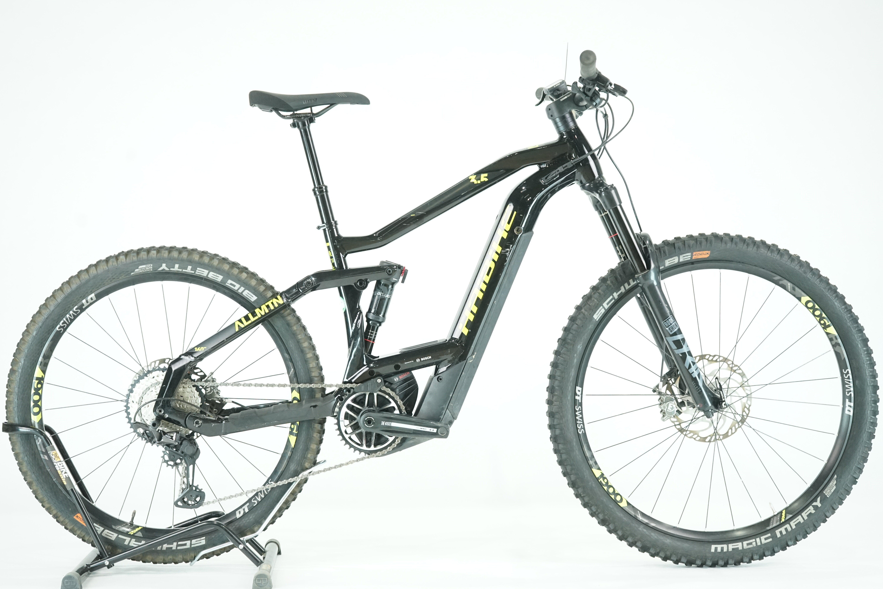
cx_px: 442
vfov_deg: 23.8
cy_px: 294
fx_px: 1398
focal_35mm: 57
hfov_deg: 35.1
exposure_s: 1/200
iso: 3200
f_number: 5
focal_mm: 57
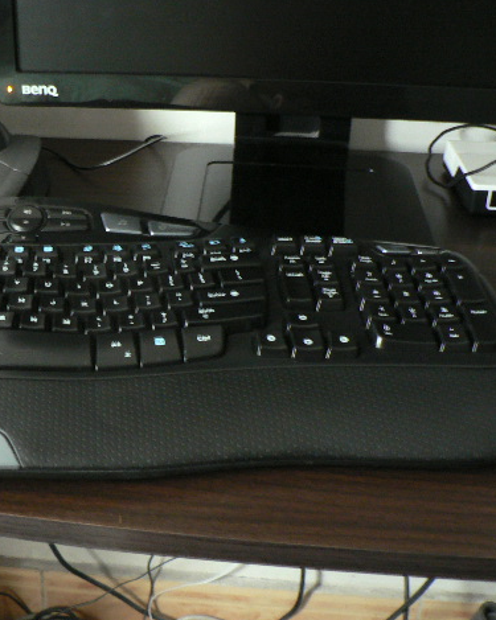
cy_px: 312
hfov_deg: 30.7
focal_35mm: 48
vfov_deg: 38.8
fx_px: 881
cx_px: 102
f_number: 2.8
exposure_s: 1/4
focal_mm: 6
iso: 200
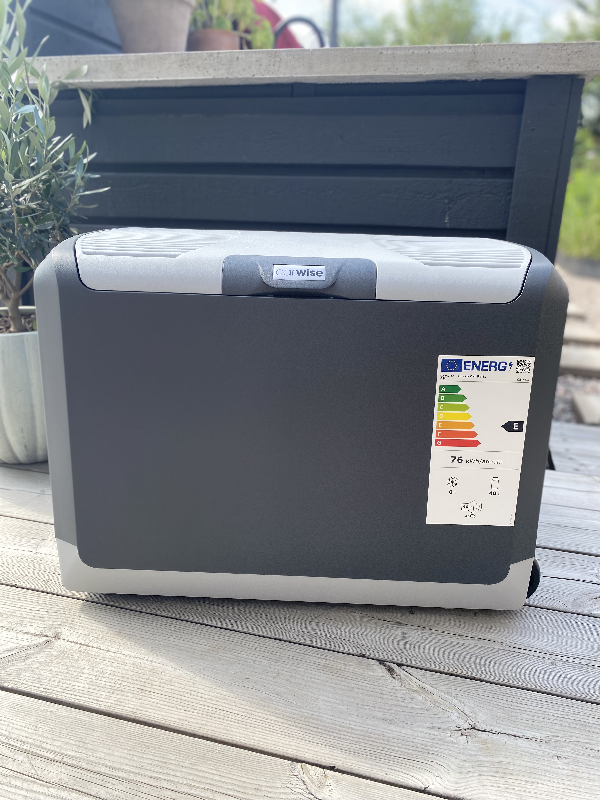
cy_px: 400
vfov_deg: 67.3
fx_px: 601
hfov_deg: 53.1
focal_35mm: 26
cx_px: 300
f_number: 1.8
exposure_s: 1/673
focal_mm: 4.25
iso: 32
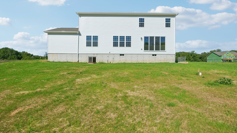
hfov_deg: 103.0
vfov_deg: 70.4
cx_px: 116
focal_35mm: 15
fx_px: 94
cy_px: 62
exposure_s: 1/2500
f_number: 7.1
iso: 400
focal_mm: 14
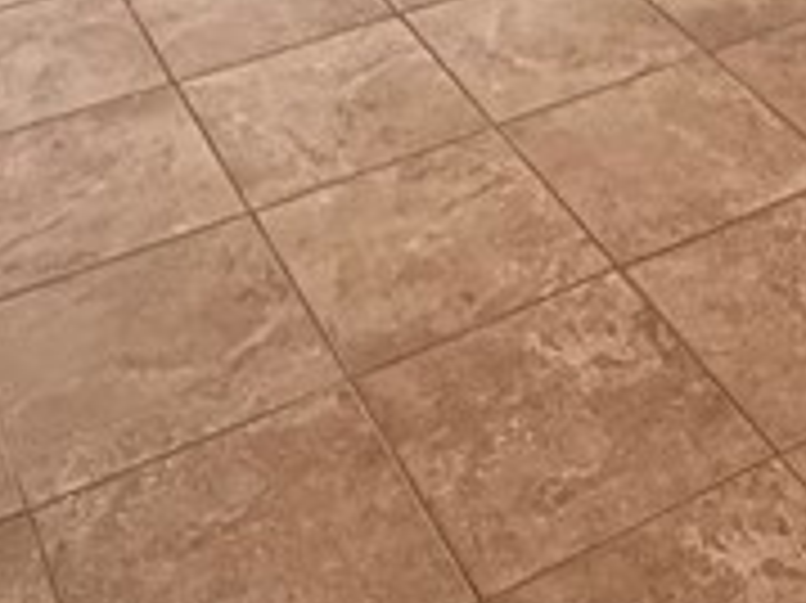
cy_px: -914
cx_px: 716
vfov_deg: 13.0
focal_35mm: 80
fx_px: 1861
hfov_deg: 23.8
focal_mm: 2.22
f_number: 2.2
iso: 320
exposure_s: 1/60
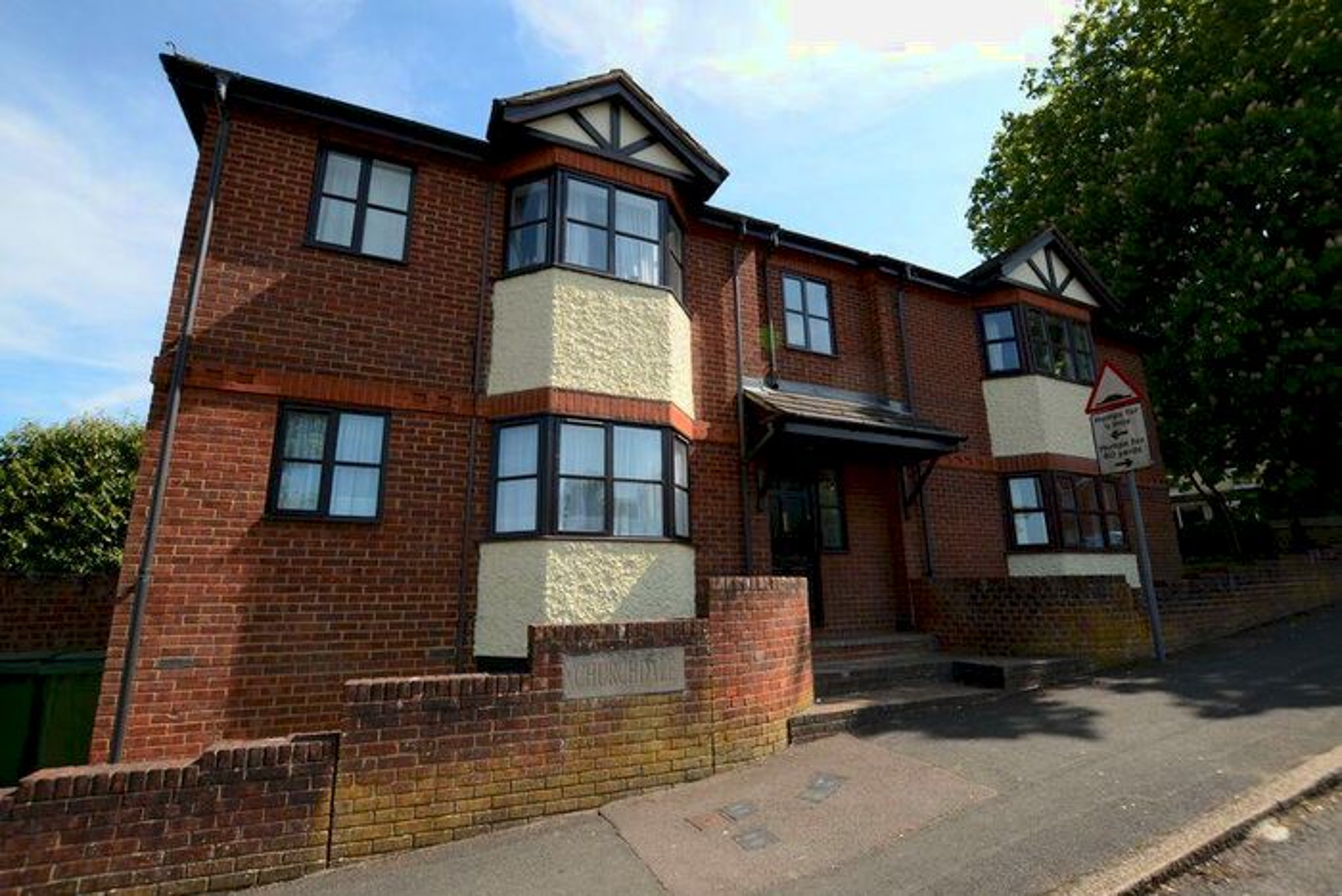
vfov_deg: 77.4
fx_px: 559
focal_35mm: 15
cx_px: 671
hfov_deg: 100.4
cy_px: 448
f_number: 6.3
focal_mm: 10
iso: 100
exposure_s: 1/160
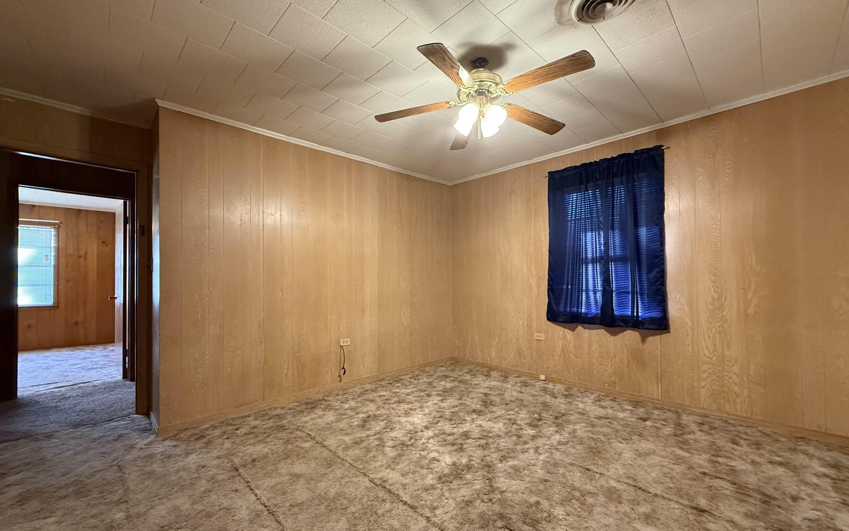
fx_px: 347
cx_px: 427
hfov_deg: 101.5
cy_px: 276
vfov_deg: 74.8
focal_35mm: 15
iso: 640
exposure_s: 1/60
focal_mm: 2.22
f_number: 2.2
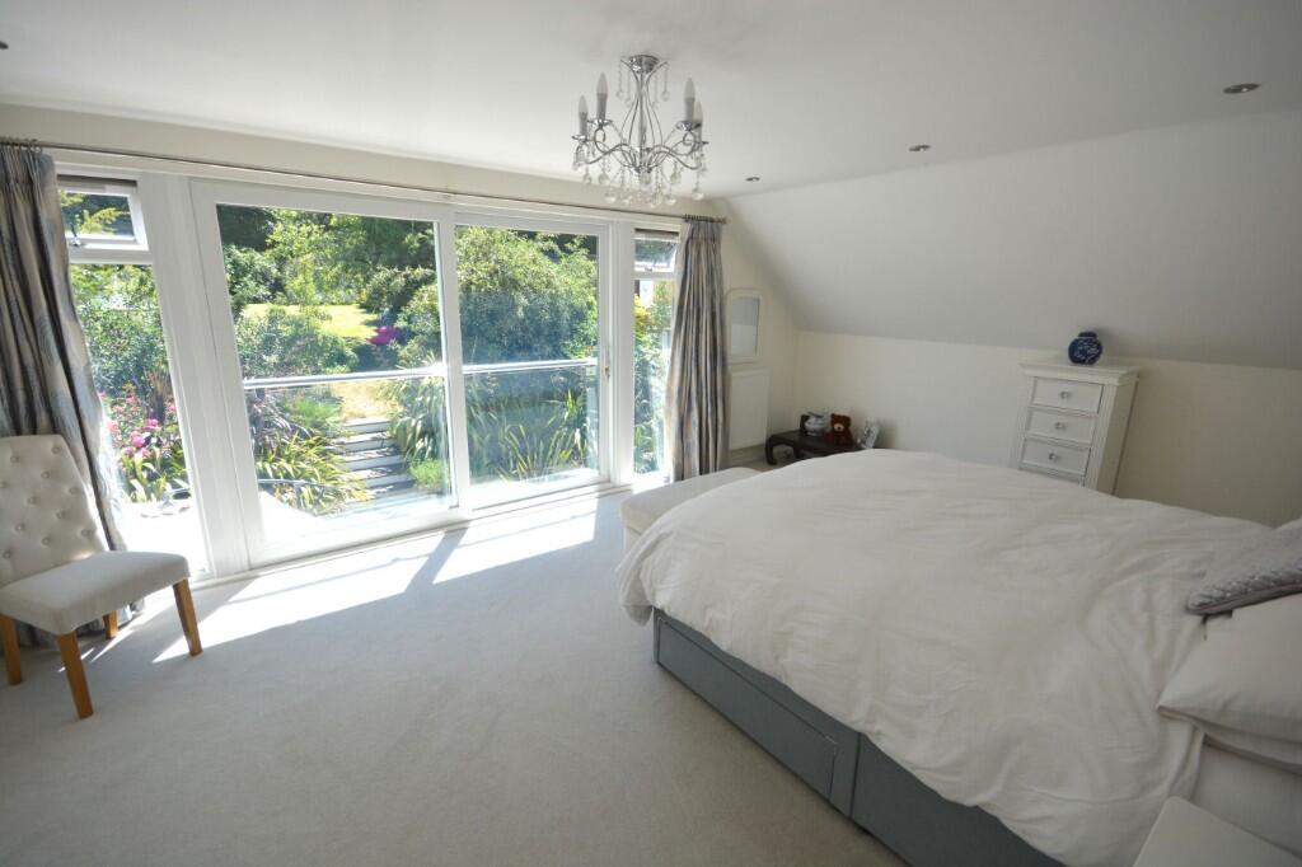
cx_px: 651
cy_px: 434
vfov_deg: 77.3
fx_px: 542
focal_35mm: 15
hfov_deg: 100.4
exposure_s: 1/320
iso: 400
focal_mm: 10
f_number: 8
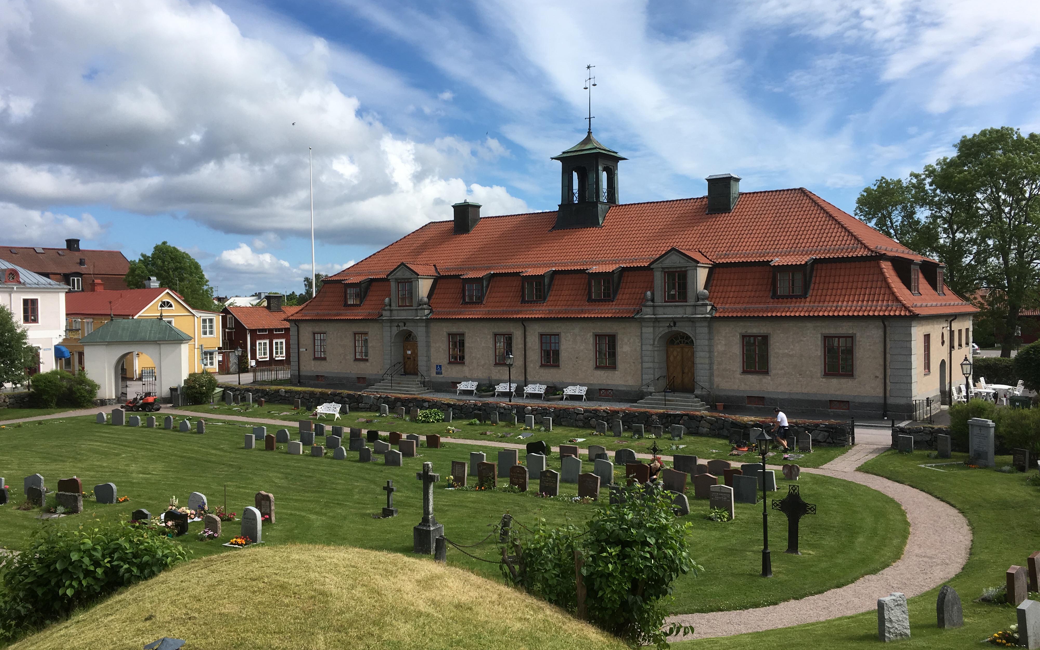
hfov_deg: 61.2
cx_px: 516
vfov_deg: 40.6
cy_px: 329
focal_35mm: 31
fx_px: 879
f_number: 2.2
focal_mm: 4.15
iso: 25
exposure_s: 1/1479
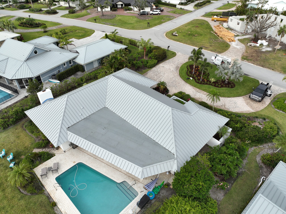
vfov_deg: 56.8
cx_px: 143
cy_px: 107
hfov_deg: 71.6
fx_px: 198
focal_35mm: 24
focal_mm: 12.29
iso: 100
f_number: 2.8
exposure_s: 1/60
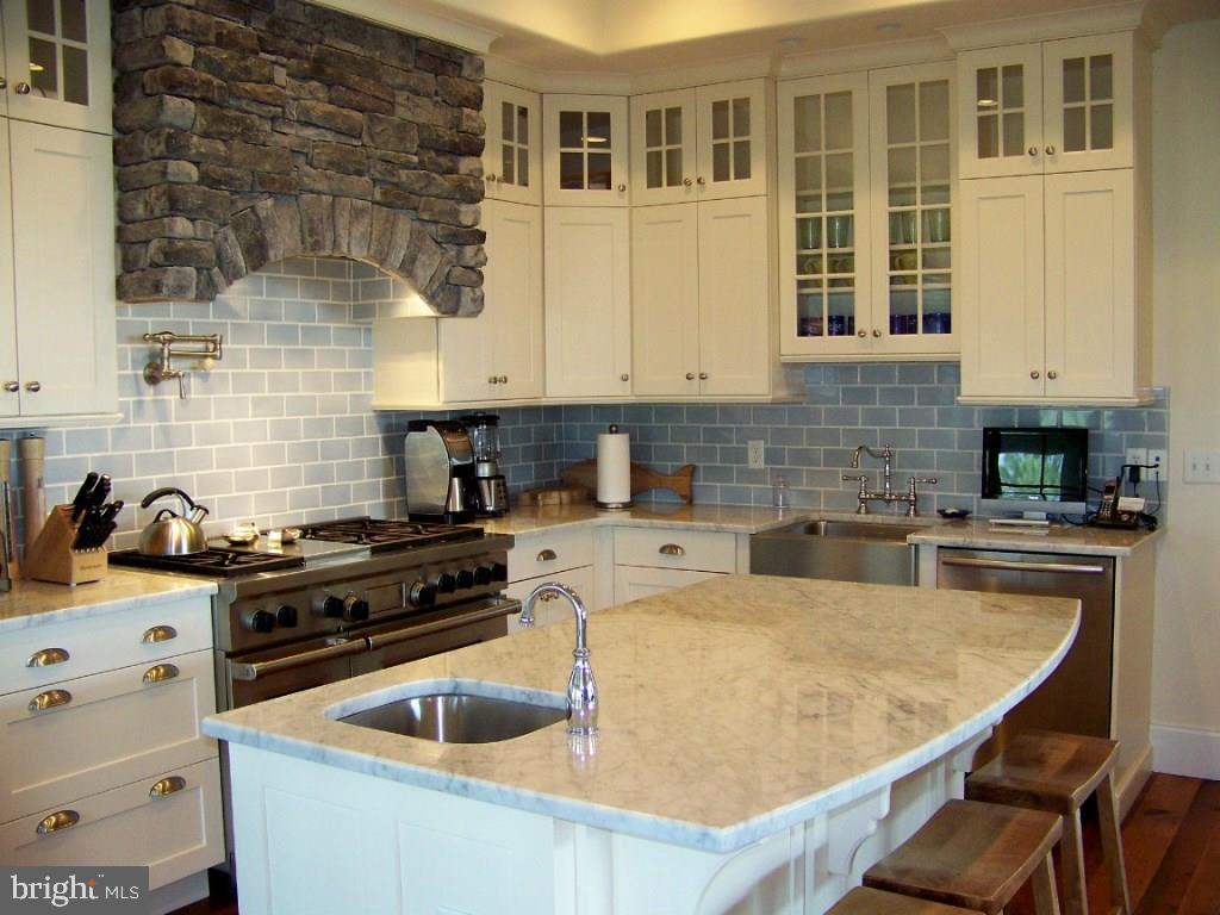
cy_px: 458
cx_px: 610
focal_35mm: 36
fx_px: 1269
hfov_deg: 51.4
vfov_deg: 39.7
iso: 160
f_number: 2.8
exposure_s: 1/30
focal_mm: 5.85
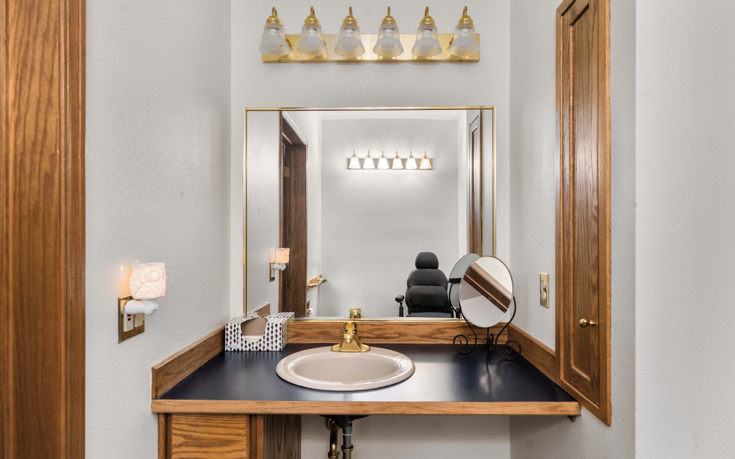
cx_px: 376
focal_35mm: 20
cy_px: 227
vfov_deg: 59.7
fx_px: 401
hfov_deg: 85.0
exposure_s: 1/30
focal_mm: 19
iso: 1000
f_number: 6.7
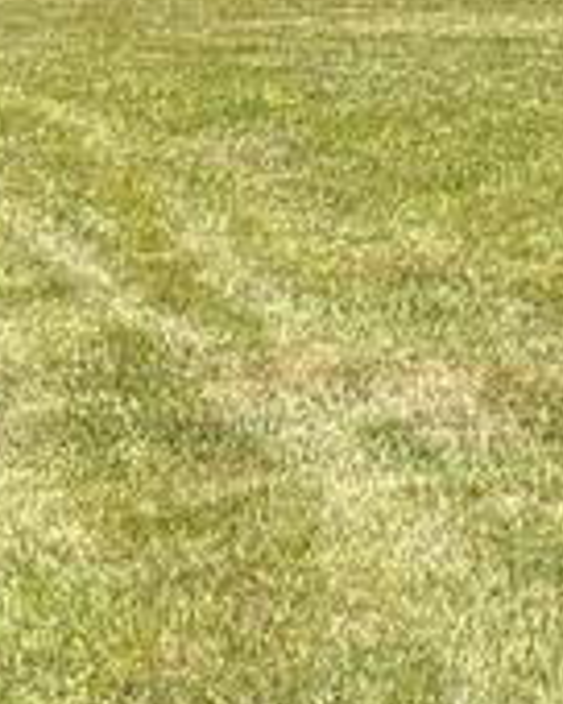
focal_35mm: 191
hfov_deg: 7.9
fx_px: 3978
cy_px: -696
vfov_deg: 9.5
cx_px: 931
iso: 50
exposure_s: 1/2639
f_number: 1.6
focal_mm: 5.96
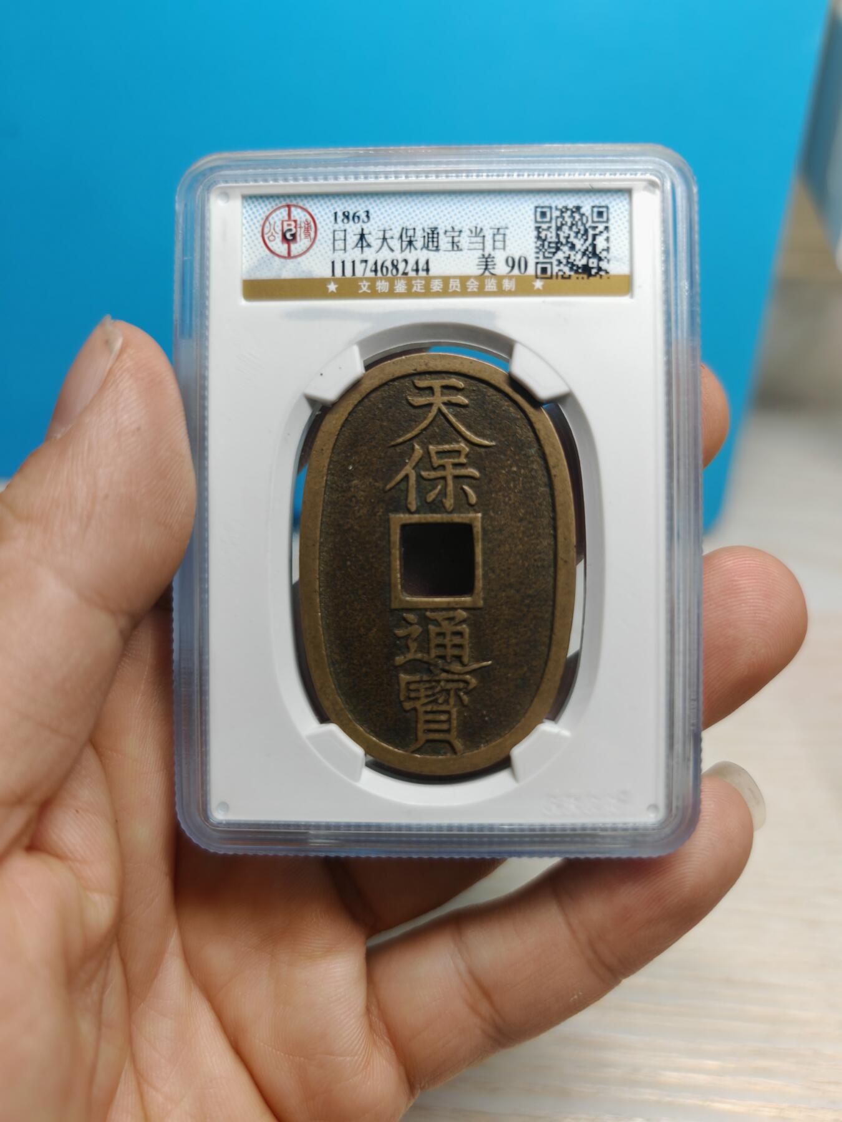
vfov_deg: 65.3
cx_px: 421
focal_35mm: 27
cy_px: 561
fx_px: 876
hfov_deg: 51.4
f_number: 1.6
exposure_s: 1/100
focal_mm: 7.62
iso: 64
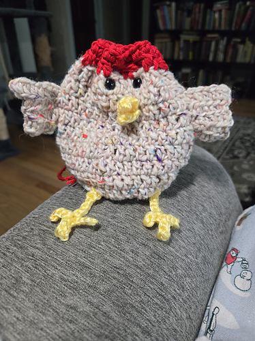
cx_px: 128
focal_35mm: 23
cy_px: 170
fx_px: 226
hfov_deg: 58.8
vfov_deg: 74.0
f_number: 1.8
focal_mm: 5.4
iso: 800
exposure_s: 1/120
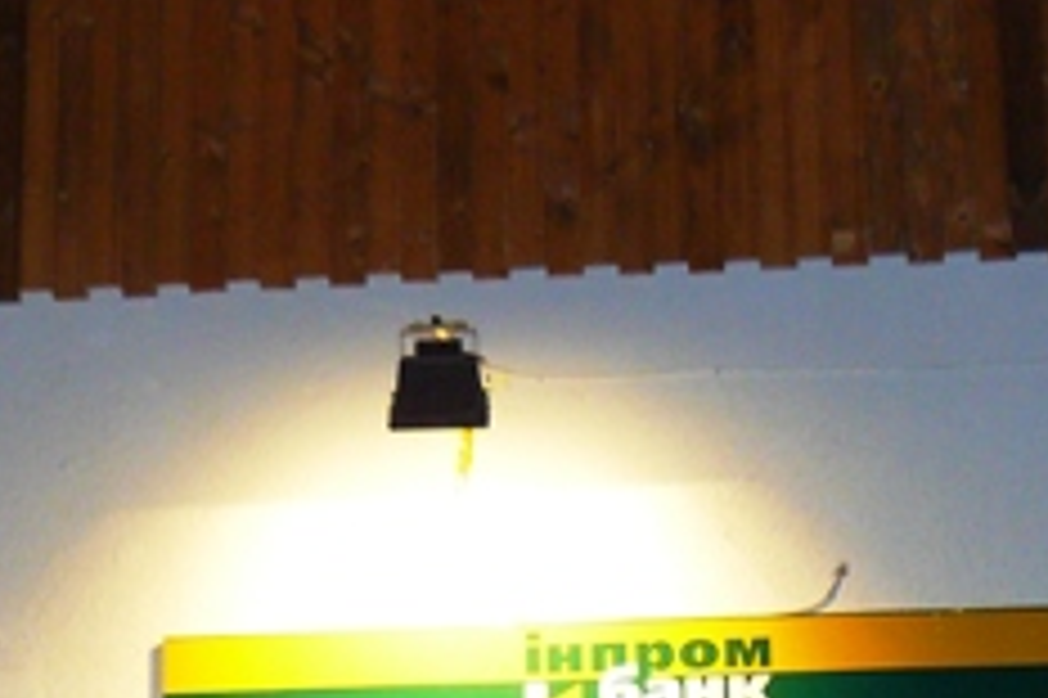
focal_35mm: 103
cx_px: 634
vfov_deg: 12.7
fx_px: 2996
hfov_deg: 19.8
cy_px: 995
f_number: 2.8
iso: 200
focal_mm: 6
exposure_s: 1/30
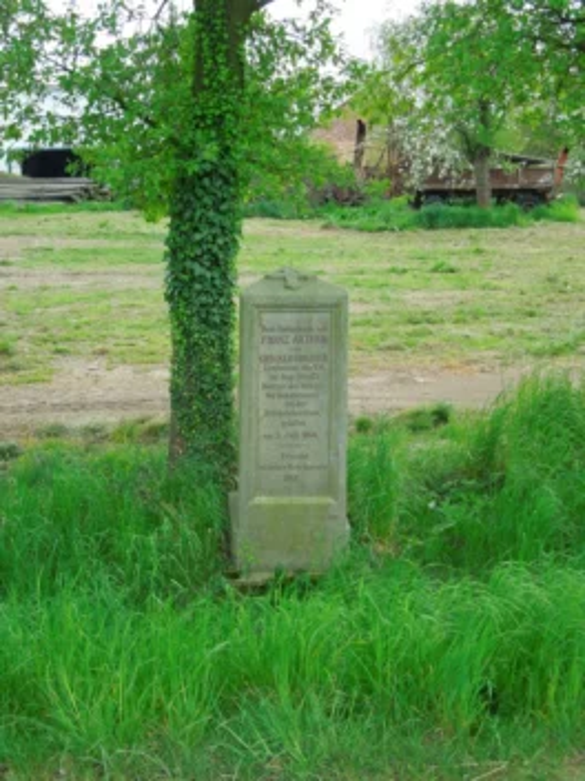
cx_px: 292
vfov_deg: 39.7
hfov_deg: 30.3
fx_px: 1082
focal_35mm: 48
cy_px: 390
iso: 800
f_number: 8
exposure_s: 1/320
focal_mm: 8.7
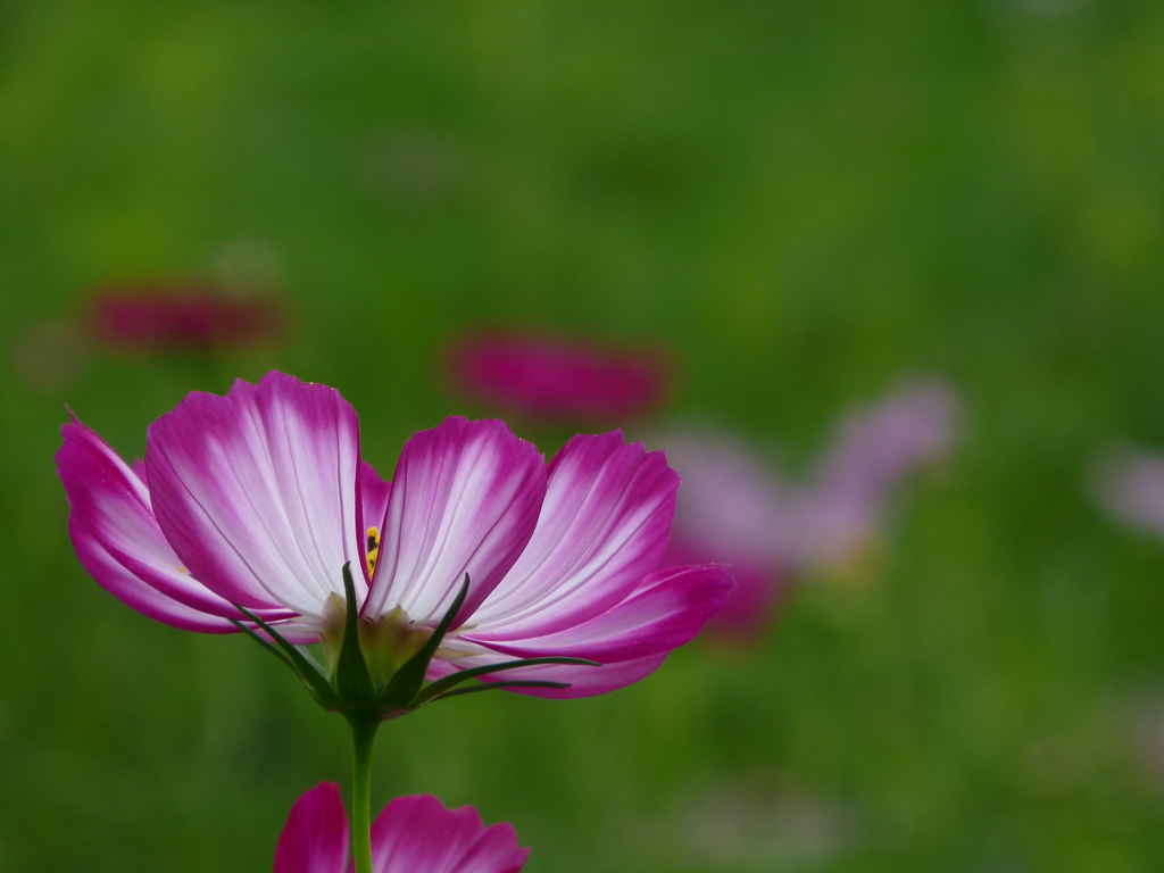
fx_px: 11298
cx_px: 582
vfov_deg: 4.4
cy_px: 436
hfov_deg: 5.9
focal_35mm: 336
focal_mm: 60
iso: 100
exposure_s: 1/200
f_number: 5.9
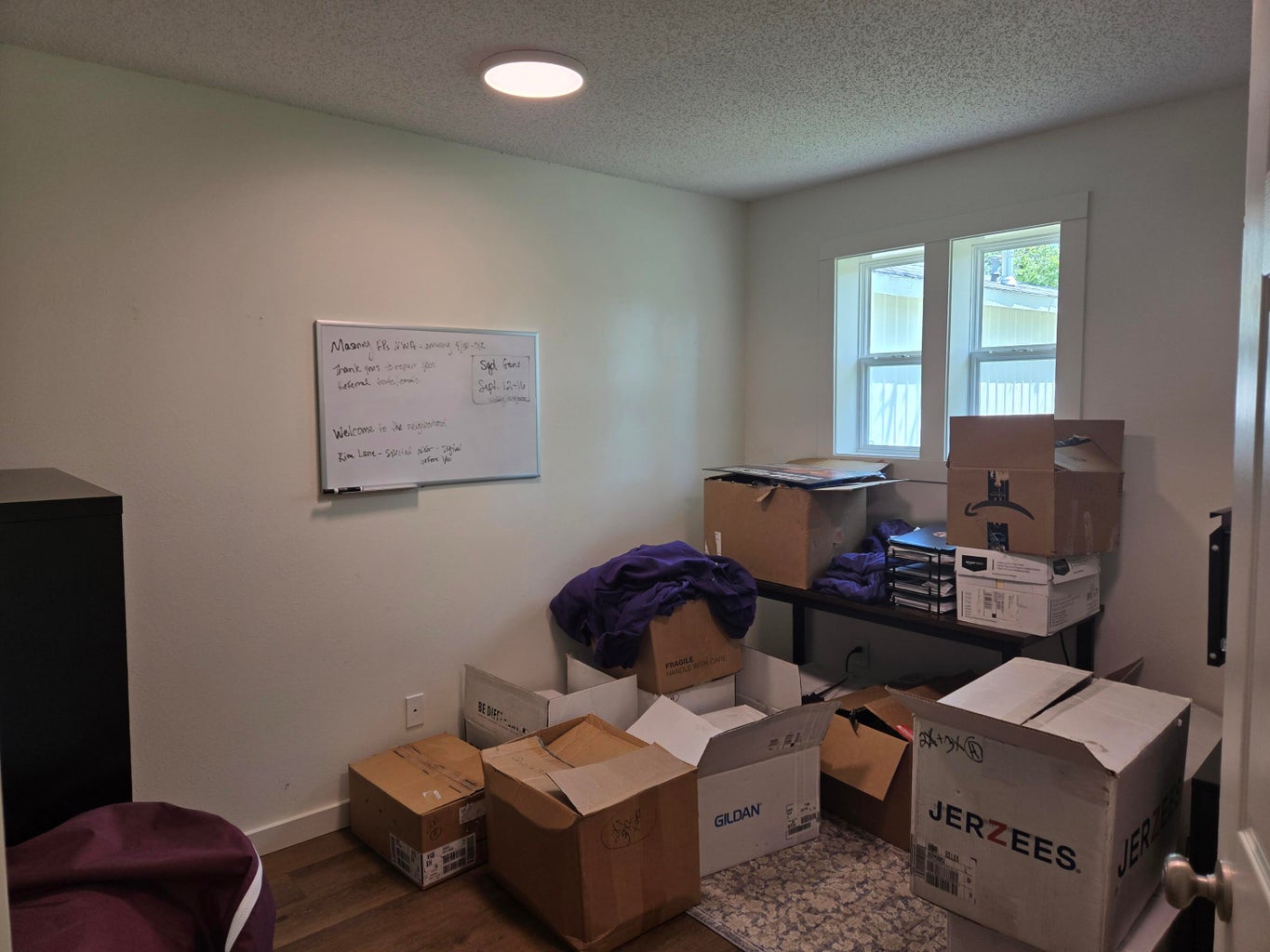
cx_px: 635
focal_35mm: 23
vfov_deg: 58.9
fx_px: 844
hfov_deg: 73.9
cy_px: 476
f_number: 1.8
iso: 50
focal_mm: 5.4
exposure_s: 1/120
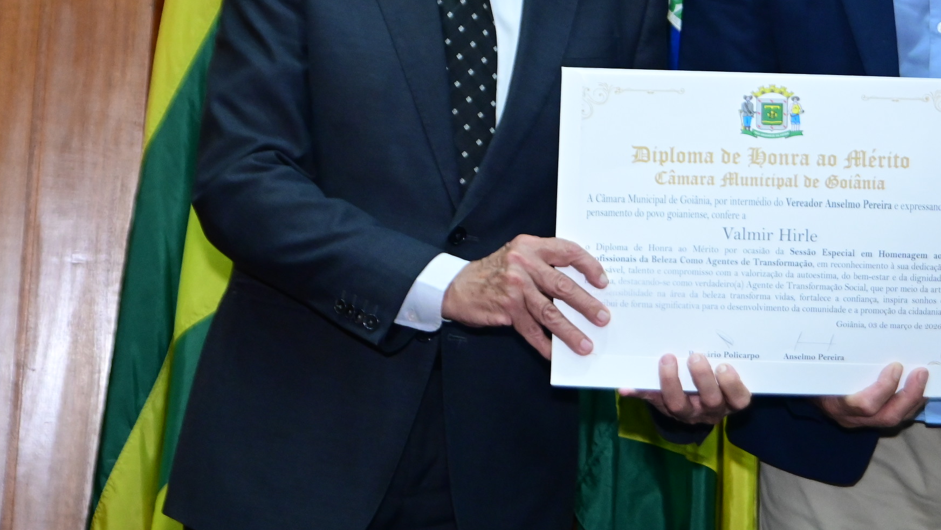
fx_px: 2945
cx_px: 647
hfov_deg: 18.1
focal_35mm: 118
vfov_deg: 10.2
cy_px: 5
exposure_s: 1/250
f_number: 5.6
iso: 5000
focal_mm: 65
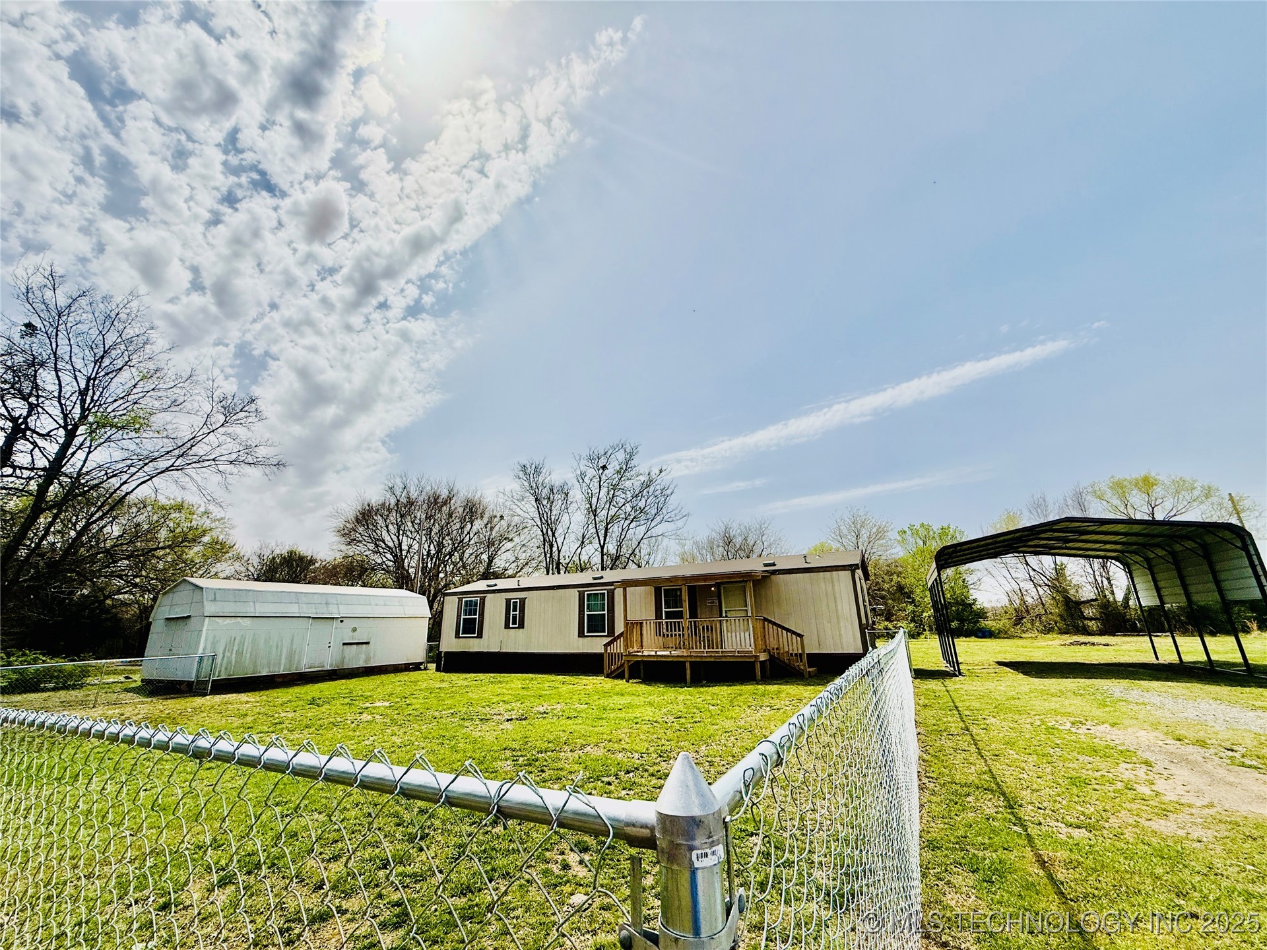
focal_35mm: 14
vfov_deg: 85.7
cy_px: 475
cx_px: 634
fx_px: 512
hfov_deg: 102.1
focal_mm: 2.22
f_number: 2.2
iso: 50
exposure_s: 1/5618
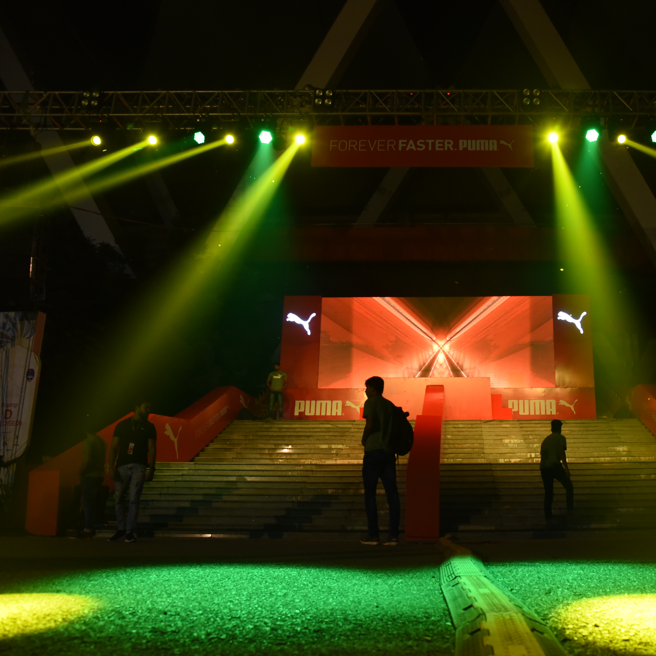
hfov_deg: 51.2
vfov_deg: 52.5
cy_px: 329
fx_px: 665
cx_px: 455
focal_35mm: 31
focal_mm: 24
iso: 2000
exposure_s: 1/125
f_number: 5
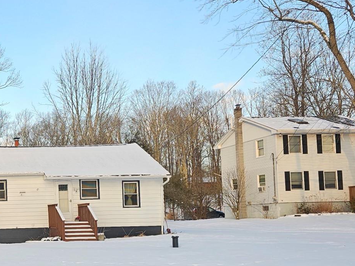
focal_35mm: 51
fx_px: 523
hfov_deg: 33.1
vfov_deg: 28.1
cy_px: 206
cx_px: -29
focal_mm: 6.3
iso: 12
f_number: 1.7
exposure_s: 1/120
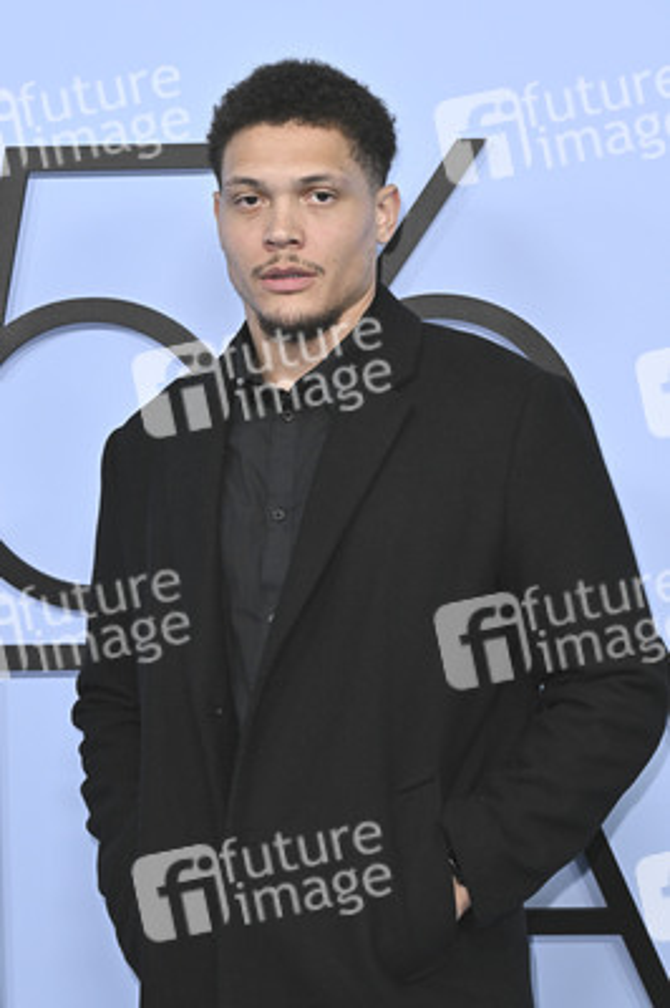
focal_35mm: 78
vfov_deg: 26.0
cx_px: 335
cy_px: 504
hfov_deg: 17.5
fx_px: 2181
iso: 1600
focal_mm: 78
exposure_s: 1/320
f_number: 6.3
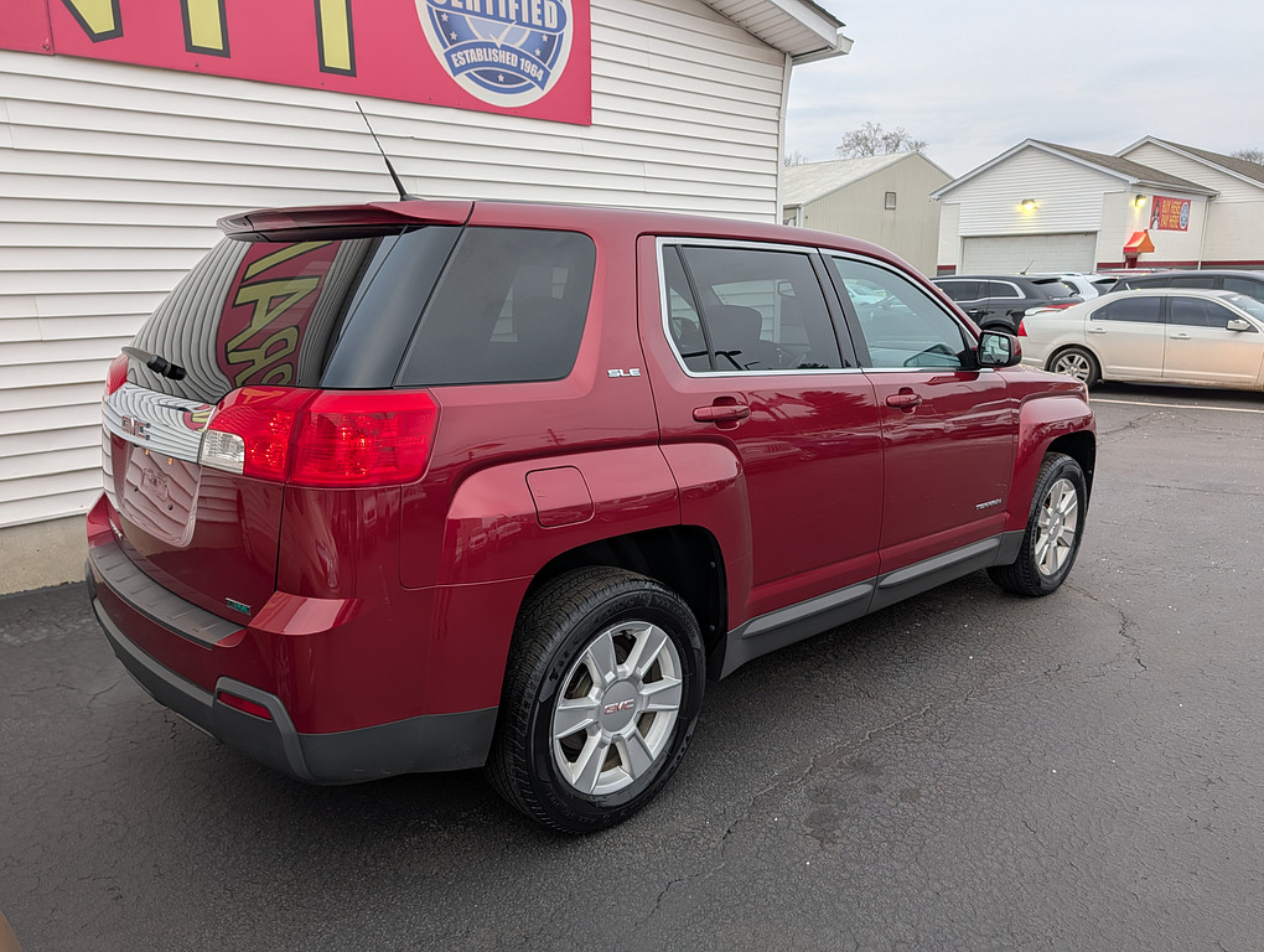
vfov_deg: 56.9
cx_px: 632
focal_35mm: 24
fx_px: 878
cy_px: 476
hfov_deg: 71.5
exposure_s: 1/205
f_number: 1.68
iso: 19
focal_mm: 6.9
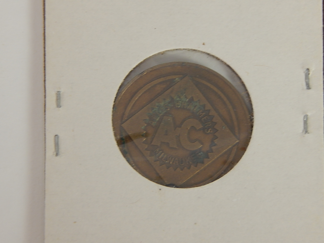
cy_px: 122
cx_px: 162
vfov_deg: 6.4
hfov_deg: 8.5
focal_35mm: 232
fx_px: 2171
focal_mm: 41.7
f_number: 5.6
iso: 180
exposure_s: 1/30
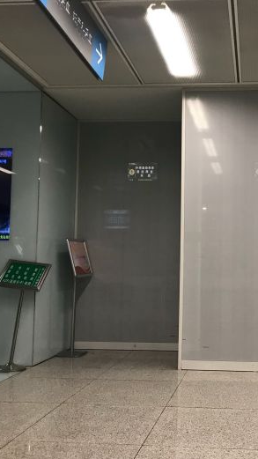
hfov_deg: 28.3
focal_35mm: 41
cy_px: 230
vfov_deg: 49.4
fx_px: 499
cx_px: 214
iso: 40
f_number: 1.8
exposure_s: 1/25
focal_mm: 3.99
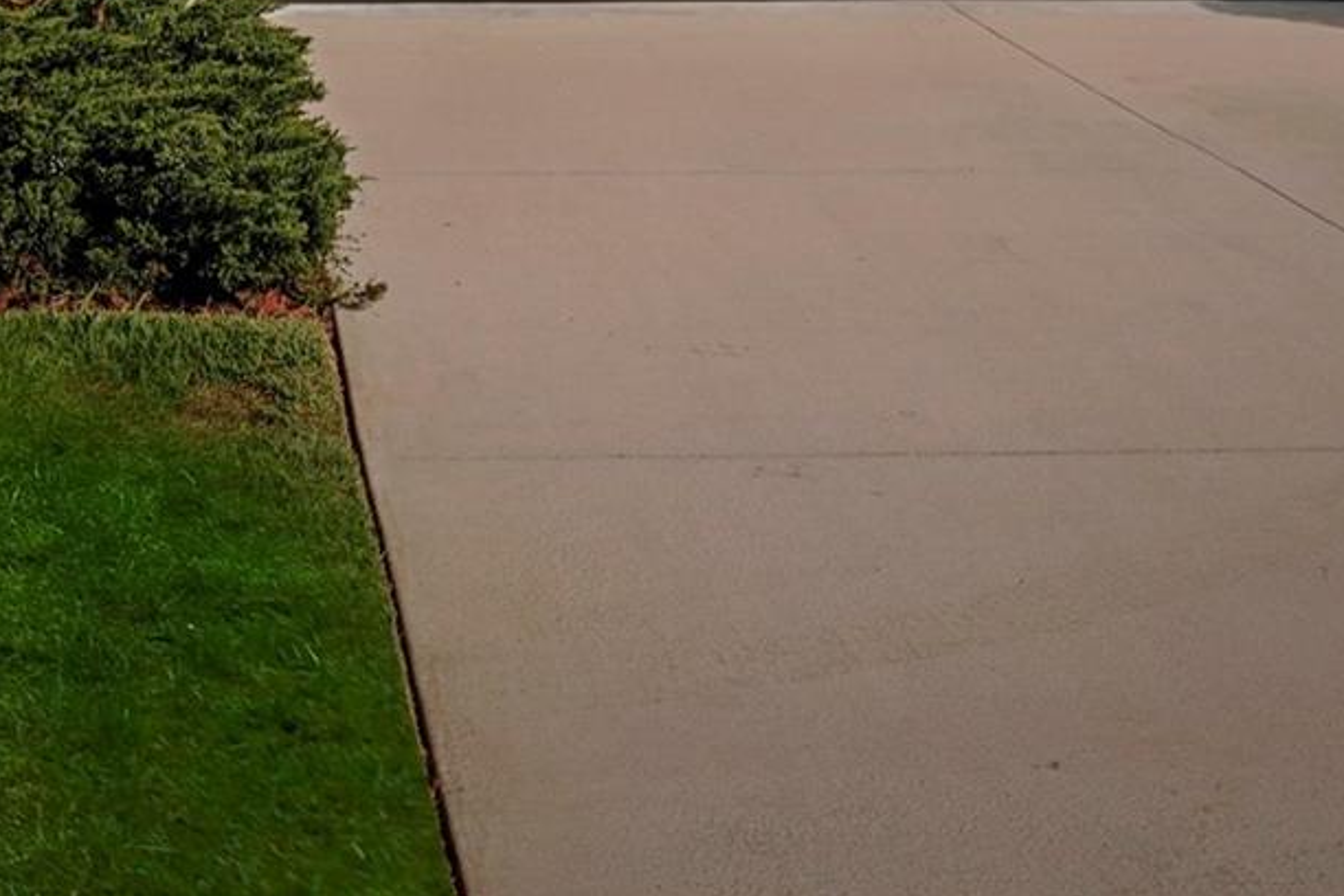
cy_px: -264
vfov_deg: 16.0
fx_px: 3024
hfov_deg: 24.7
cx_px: 275
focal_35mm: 81
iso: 400
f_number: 4
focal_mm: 31
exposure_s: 1/6000
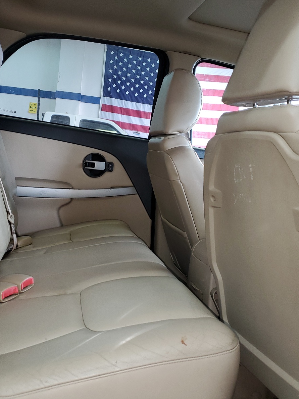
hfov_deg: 40.6
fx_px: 403
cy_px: 201
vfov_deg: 52.6
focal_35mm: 35
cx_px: 127
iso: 95
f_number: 1.5
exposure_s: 1/40
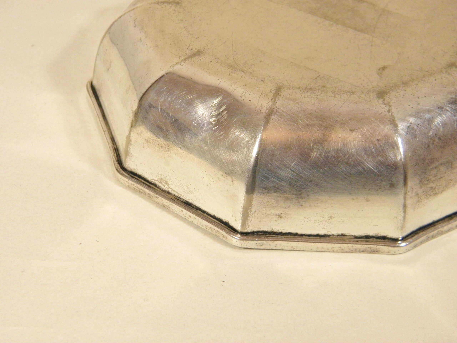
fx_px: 1056
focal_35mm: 80
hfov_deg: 24.4
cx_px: 228
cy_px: 172
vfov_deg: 18.4
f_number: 4.4
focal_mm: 14.3
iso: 200
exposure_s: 1/40
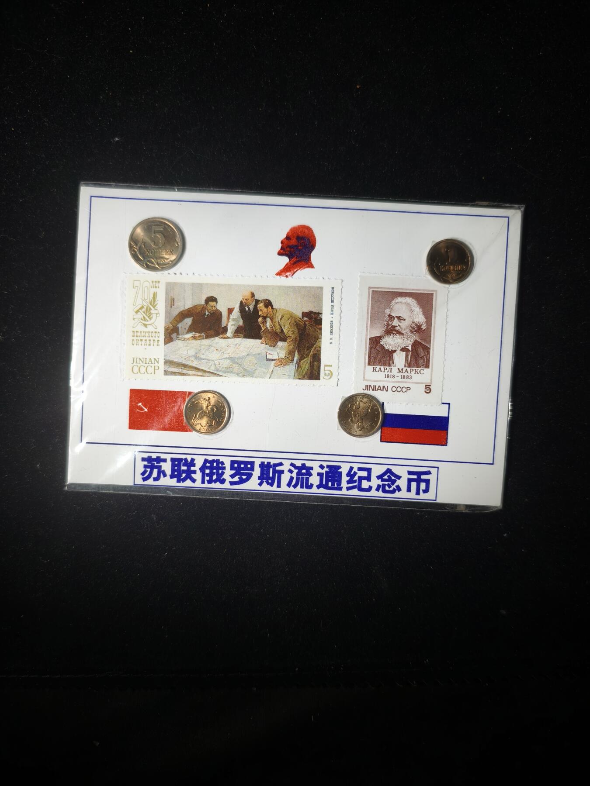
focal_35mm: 23
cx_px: 295
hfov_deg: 58.9
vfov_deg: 73.9
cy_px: 393
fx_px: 523
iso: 165
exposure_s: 1/600
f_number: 1.57
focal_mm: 5.6
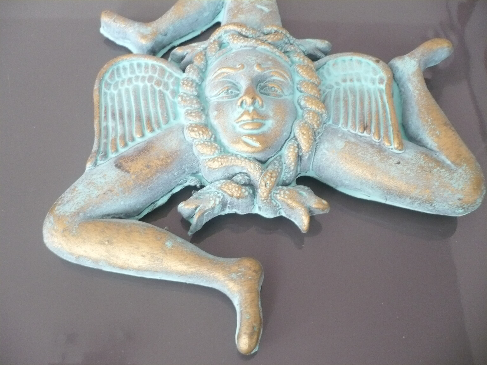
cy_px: 182
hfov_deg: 52.6
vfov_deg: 40.7
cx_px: 244
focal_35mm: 35
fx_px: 492
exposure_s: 1/8
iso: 250
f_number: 2.8
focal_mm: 5.8
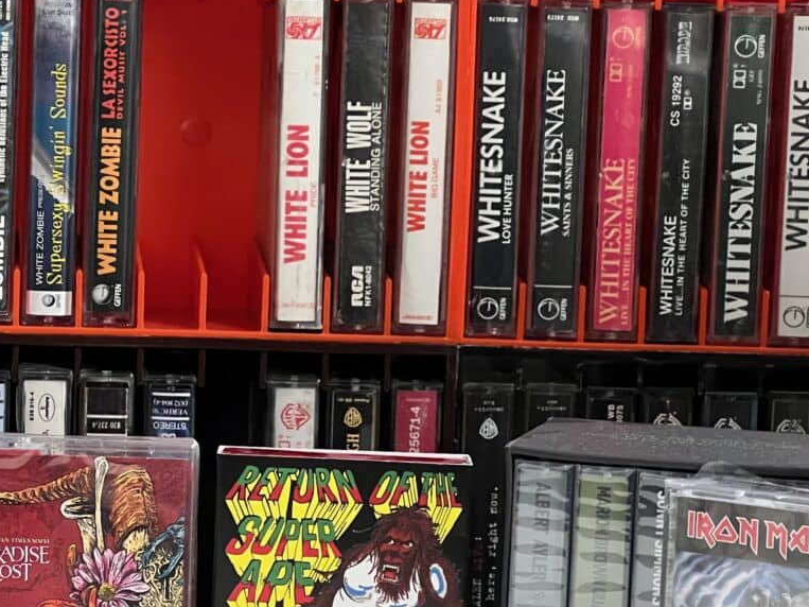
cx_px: 138
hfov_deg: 12.7
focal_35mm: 155
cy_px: 421
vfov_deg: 9.6
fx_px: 3622
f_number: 2.8
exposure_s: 1/60
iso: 500
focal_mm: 9
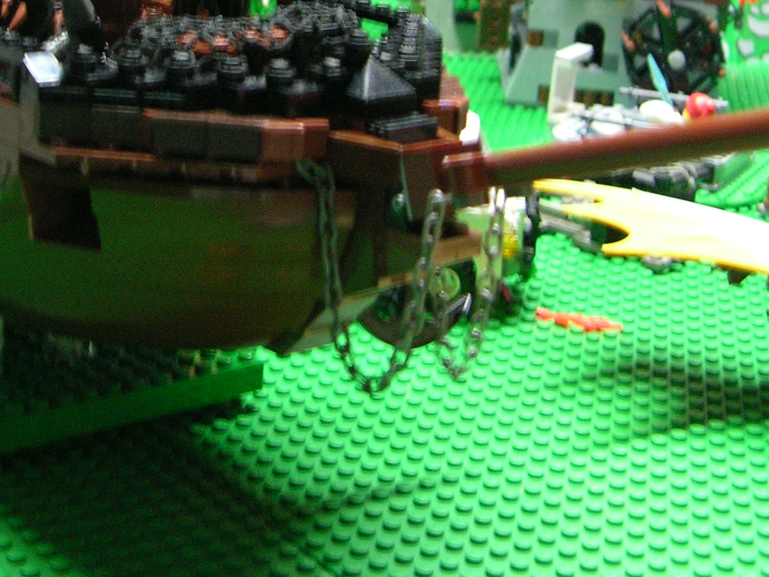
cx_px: 172
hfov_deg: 24.1
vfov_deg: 17.8
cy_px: -40
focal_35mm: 80
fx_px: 1777
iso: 200
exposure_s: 1/3.3
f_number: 2.8
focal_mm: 9
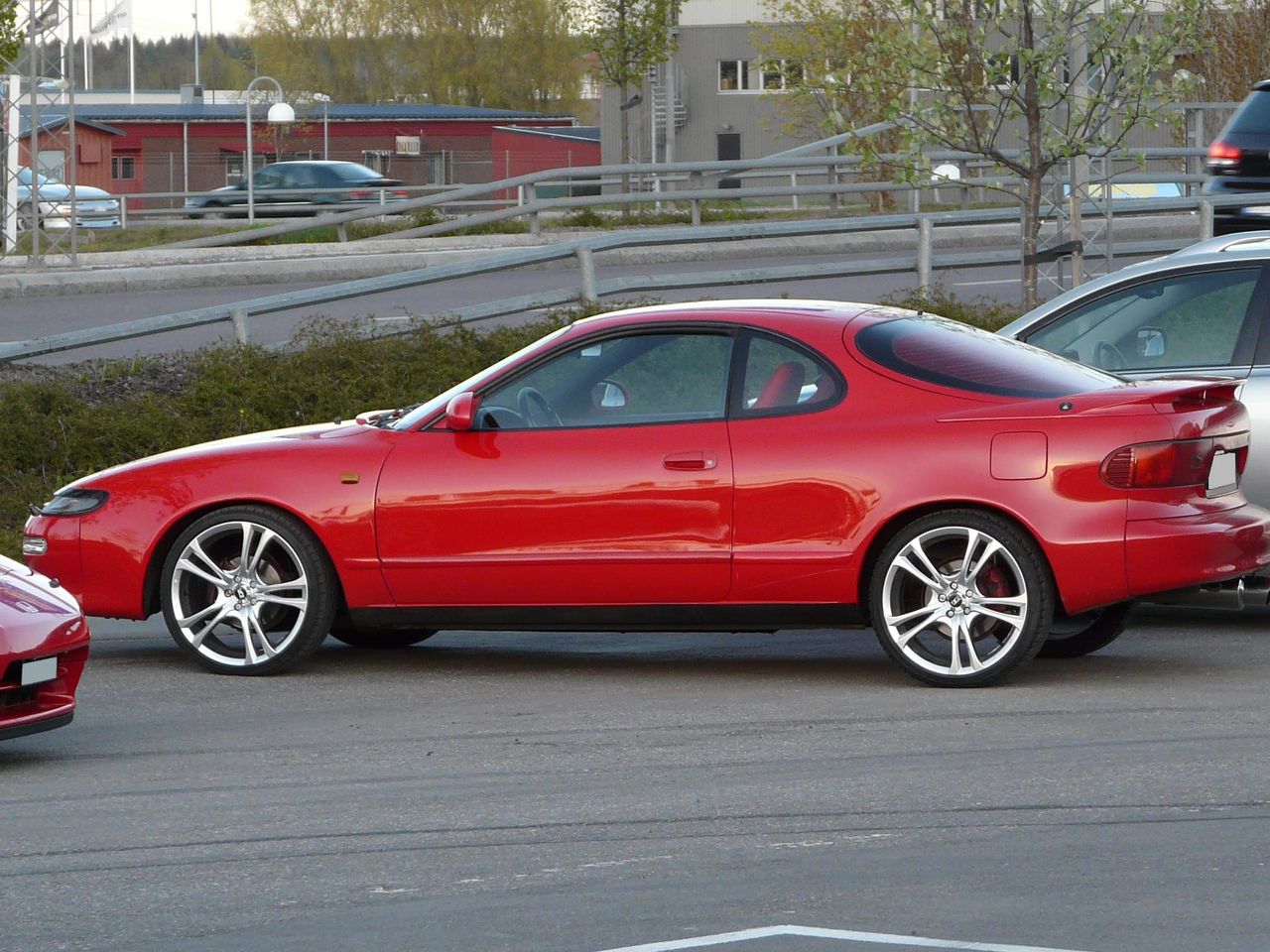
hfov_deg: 10.1
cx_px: 635
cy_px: 476
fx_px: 7191
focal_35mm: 196
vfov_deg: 7.6
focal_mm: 20.2
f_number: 3.6
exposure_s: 1/80
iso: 100
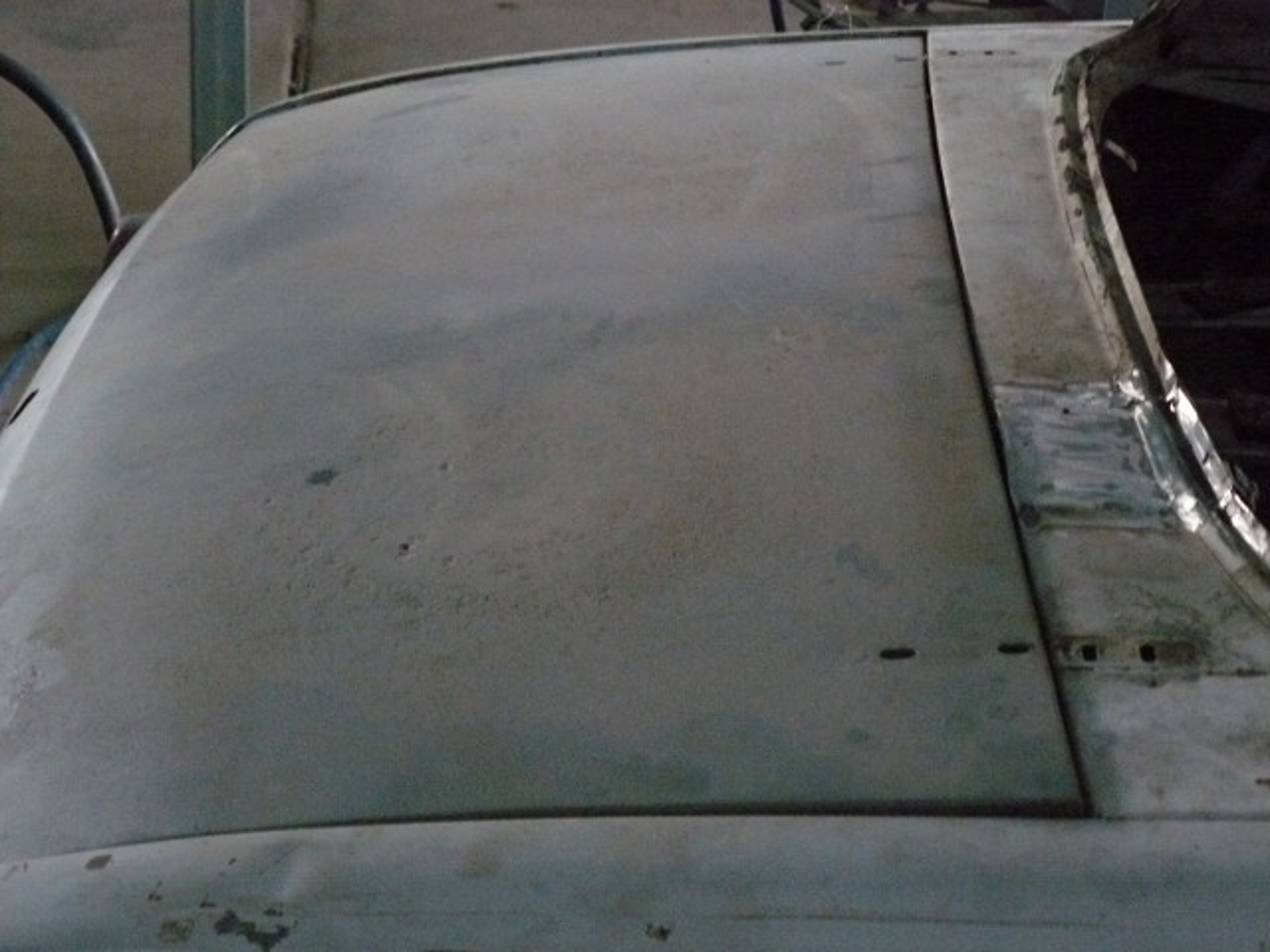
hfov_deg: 23.3
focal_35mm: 84
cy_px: 476
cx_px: 635
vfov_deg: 17.6
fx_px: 3082
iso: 800
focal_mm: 14
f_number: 3.2
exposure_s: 1/8
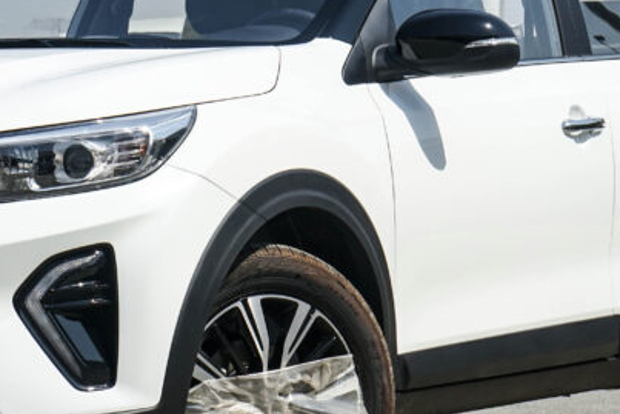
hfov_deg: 11.5
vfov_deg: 7.7
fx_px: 3066
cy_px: 175
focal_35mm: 178
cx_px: 143
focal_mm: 70
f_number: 11
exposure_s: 1/800
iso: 400
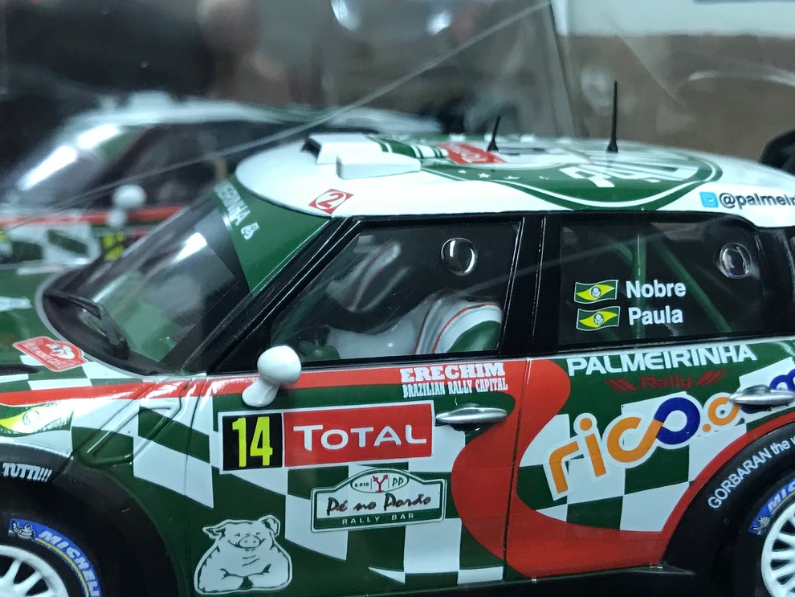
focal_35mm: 57
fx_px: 1309
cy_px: 353
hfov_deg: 33.8
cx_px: 371
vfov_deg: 25.6
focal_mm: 3.99
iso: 40
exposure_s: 1/17
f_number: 1.8
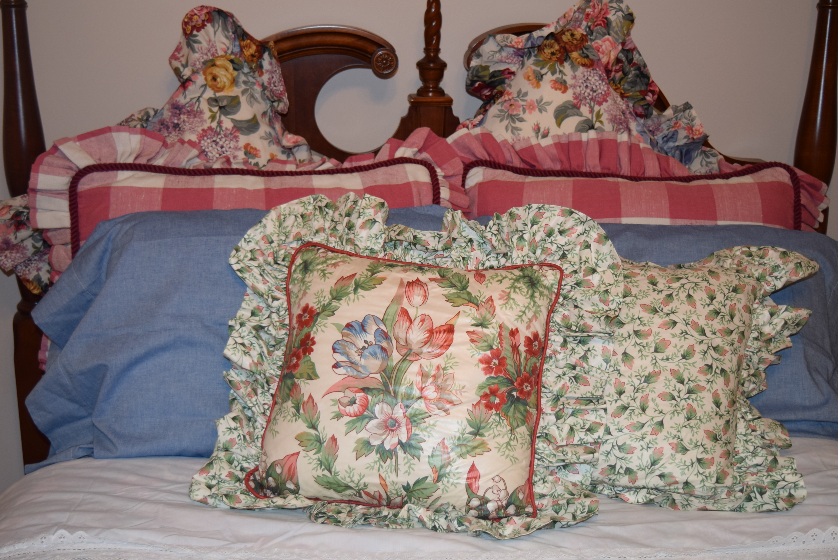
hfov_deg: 41.1
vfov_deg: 28.1
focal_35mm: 48
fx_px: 1118
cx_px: 419
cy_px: 280
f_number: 4.5
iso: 800
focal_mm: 32
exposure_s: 1/80
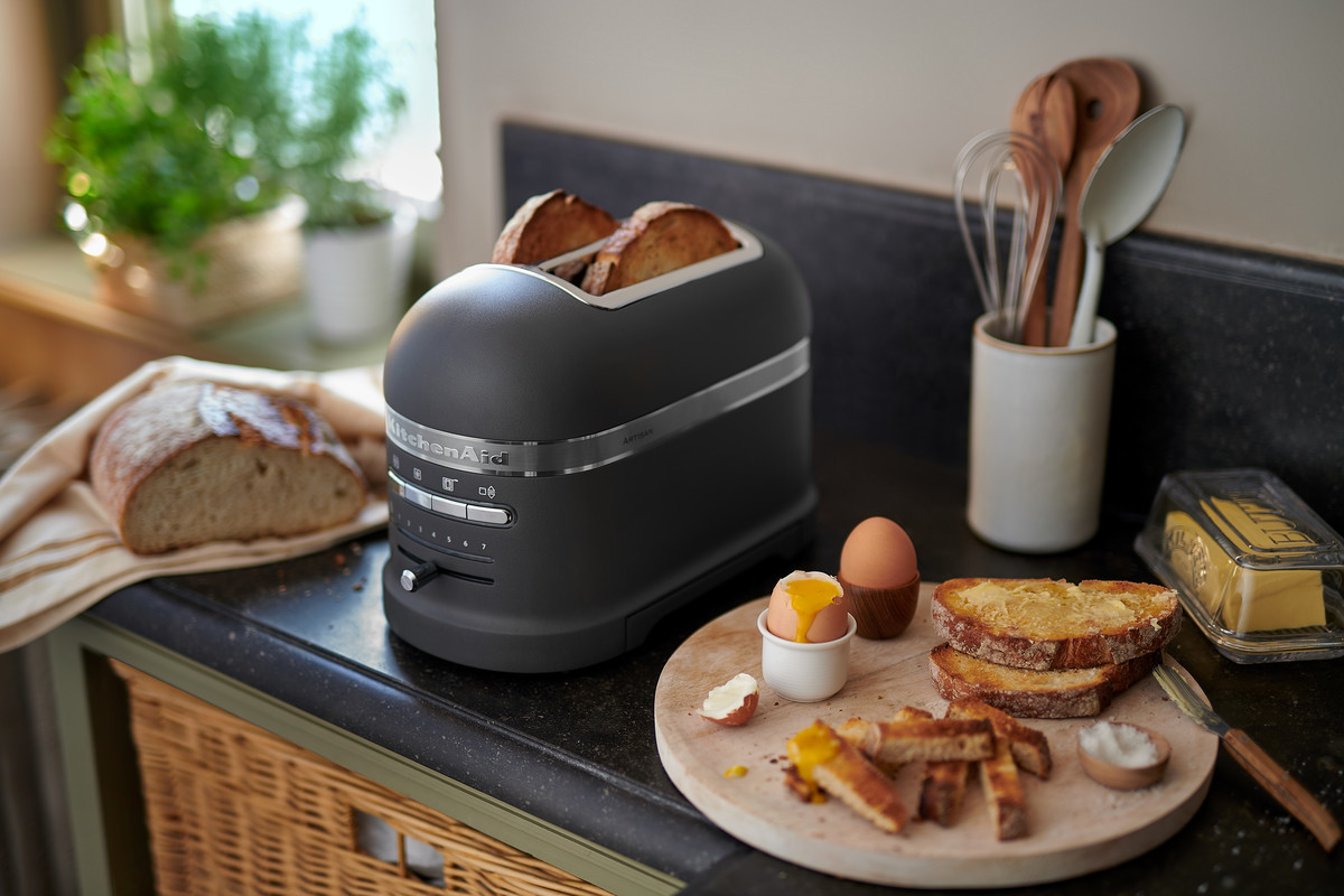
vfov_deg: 27.0
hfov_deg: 39.6
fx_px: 1867
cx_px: 672
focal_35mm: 50
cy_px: 448
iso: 31
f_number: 1.4
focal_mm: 50
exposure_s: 1/10
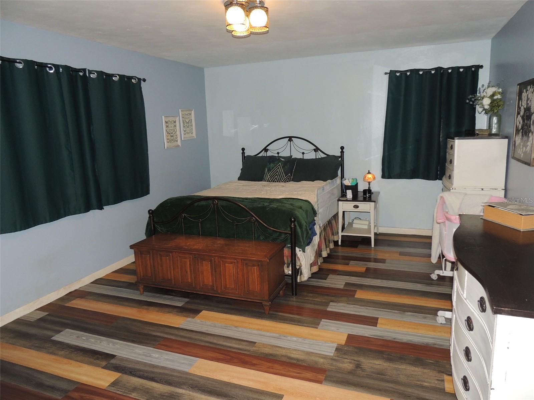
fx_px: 370
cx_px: 267
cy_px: 200
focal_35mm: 24
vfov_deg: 56.8
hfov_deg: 71.6
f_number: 3
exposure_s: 1/30
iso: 200
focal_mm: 4.3
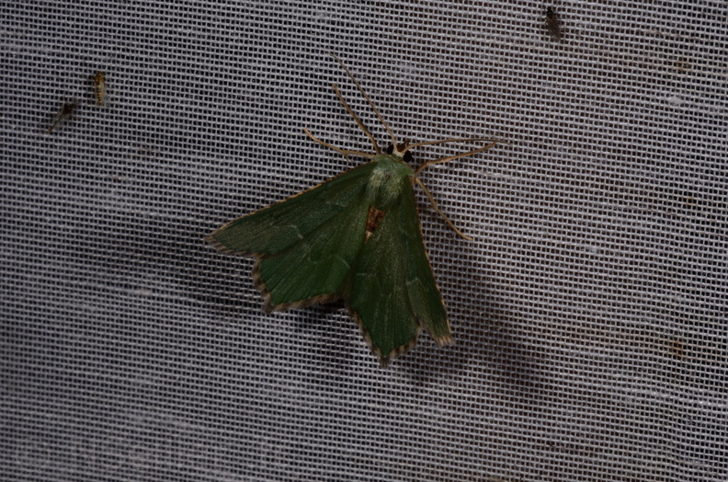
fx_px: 2572
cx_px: 364
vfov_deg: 10.7
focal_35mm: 128
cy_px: 241
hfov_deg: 16.1
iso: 100
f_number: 32
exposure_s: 1/60
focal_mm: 85
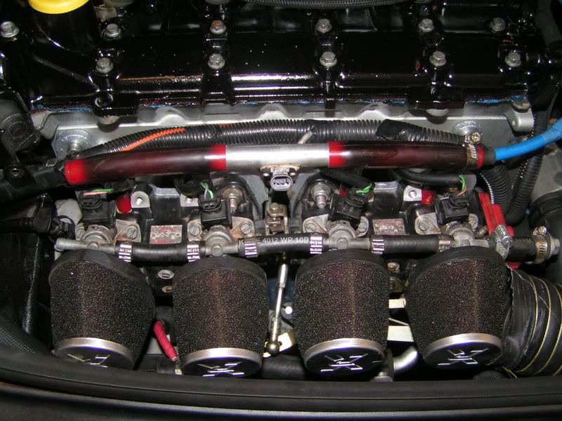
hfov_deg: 49.0
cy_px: 210
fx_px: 617
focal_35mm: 38
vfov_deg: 37.7
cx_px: 281
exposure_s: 1/40
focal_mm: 5.8
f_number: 2.8
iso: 200
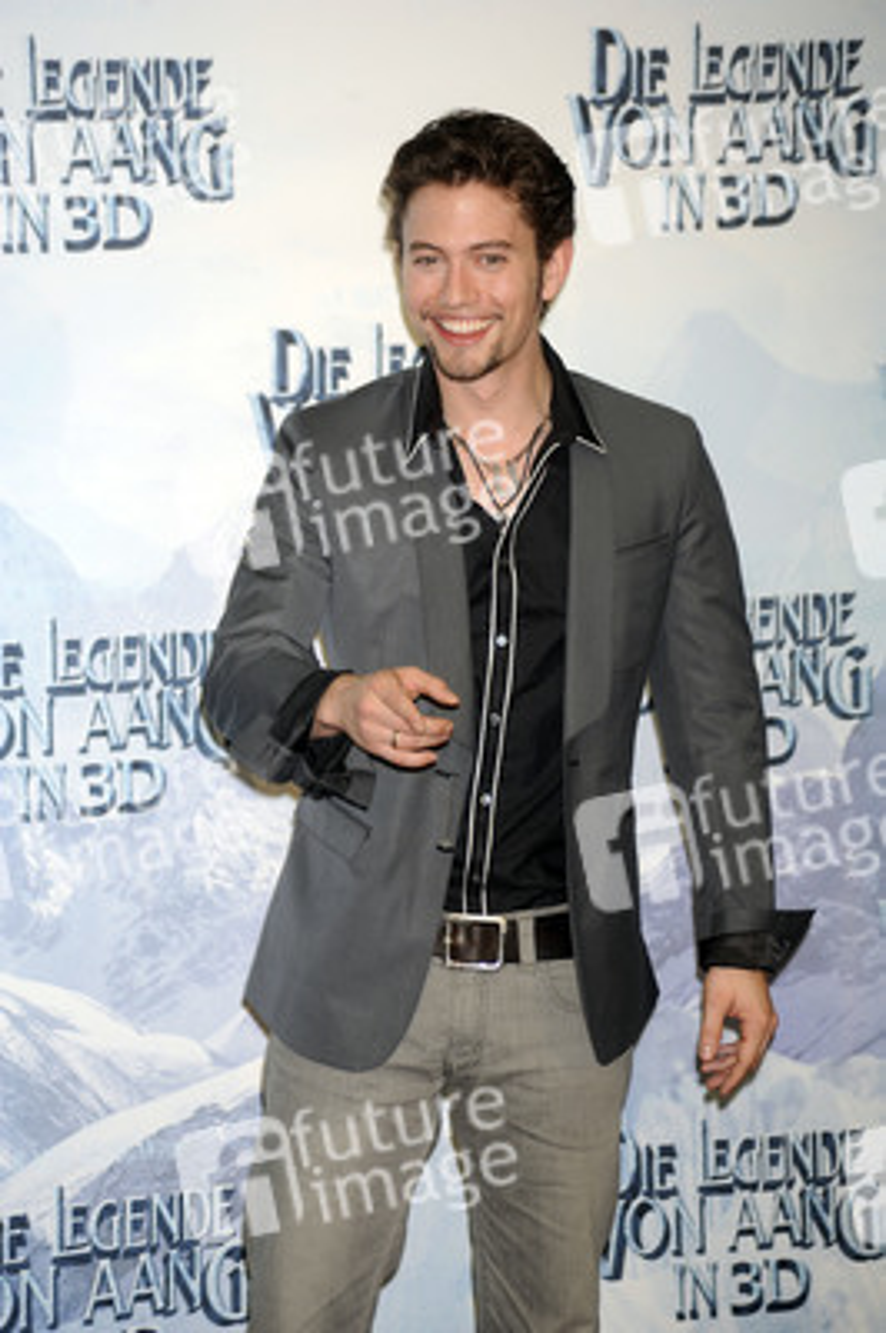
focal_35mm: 155
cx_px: 443
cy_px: 666
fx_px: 5732
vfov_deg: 13.3
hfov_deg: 8.8
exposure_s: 1/200
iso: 500
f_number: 5
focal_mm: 155
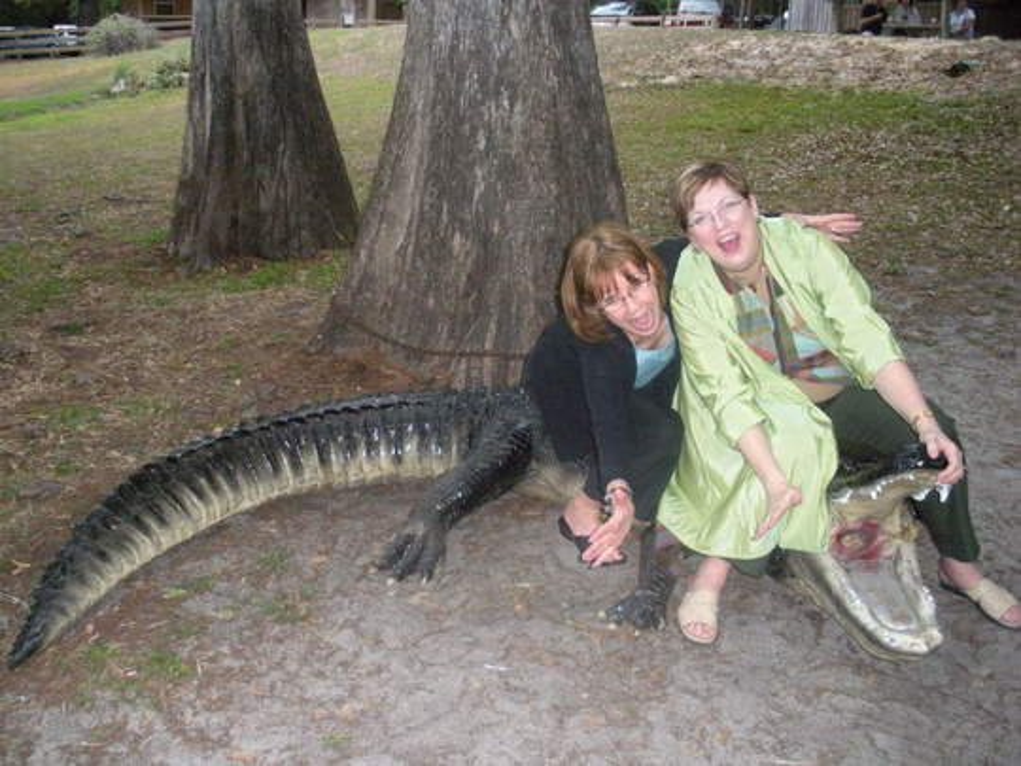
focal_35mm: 36
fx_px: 1062
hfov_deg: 51.4
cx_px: 510
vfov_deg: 39.7
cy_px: 383
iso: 700
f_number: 3.5
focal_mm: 6.3
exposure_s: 1/60
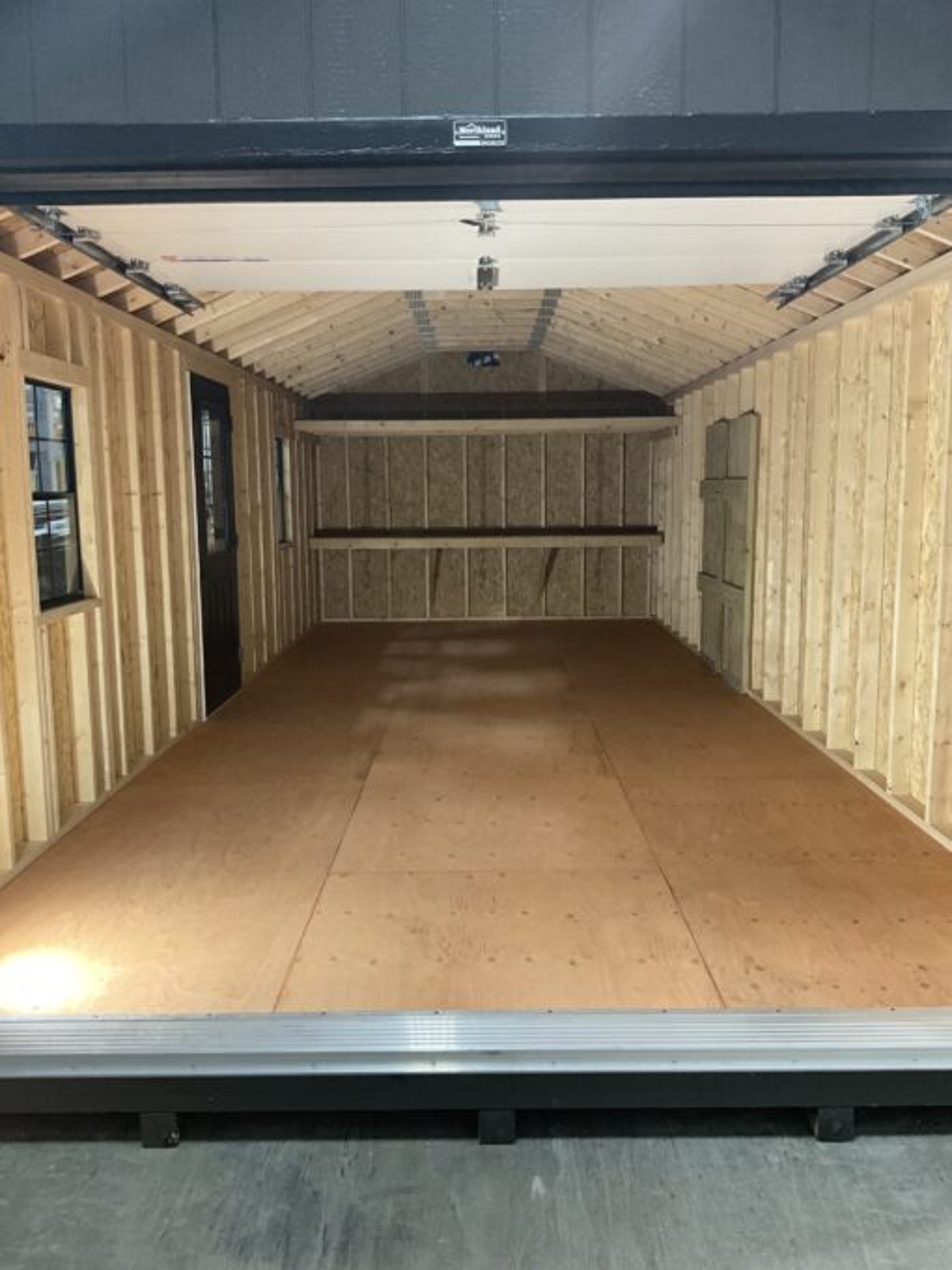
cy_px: 635
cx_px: 476
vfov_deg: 61.7
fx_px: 1063
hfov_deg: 48.2
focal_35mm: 29
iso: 200
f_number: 1.8
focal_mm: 3
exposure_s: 1/60
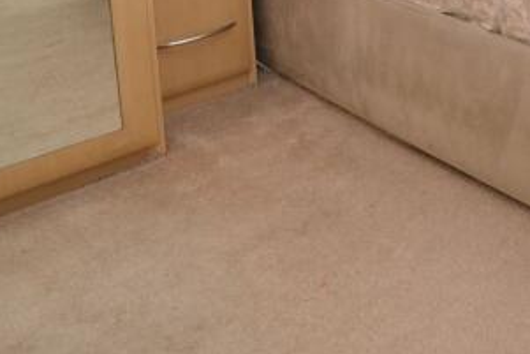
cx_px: 789
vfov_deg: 21.5
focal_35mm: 51
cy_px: -198
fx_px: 751
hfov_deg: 27.4
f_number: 3.5
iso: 400
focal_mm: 10
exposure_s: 1/60
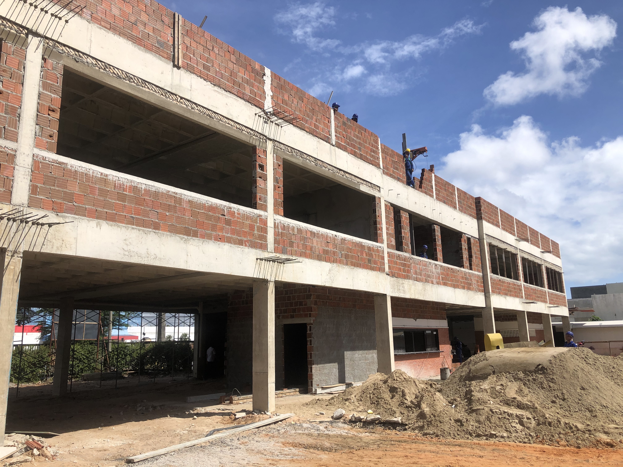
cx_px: 312
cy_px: 234
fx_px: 504
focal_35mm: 28
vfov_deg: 49.7
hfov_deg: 63.4
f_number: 1.8
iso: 20
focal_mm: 3.99
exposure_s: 1/2825
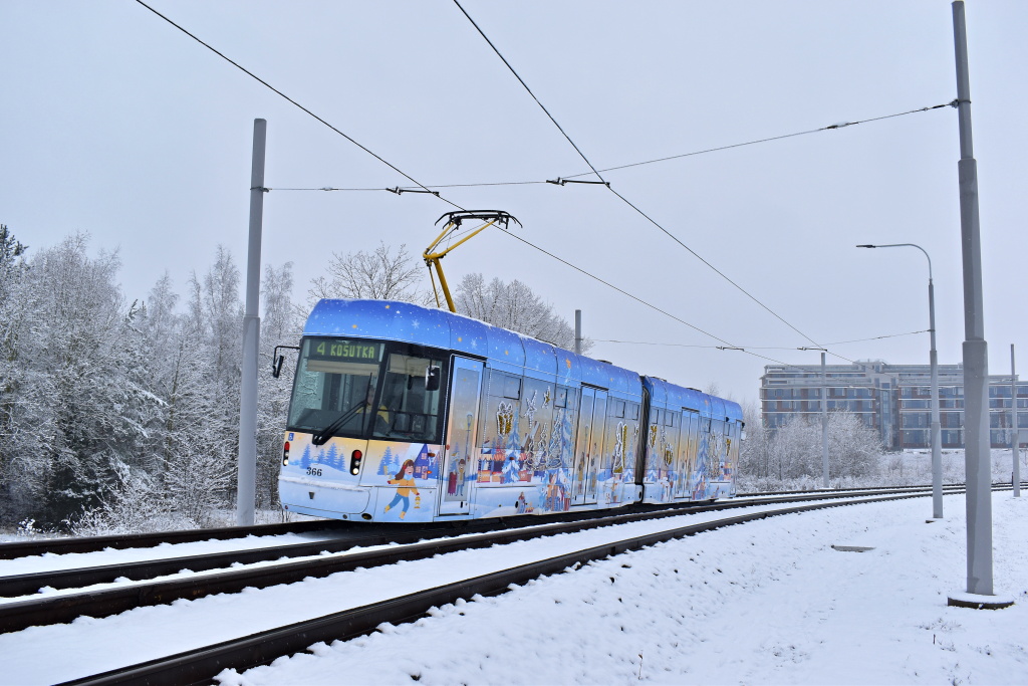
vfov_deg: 41.7
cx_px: 514
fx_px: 900
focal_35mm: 32
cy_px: 343
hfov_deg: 59.5
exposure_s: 1/320
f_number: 7.1
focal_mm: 21
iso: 320
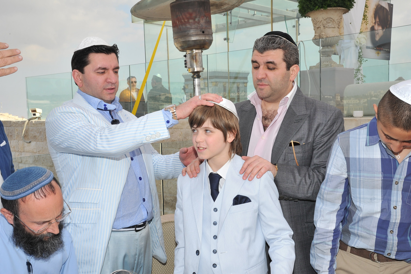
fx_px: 456
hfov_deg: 48.5
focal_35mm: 40
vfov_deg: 33.4
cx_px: 206
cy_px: 137
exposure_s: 1/250
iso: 500
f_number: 14
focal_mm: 40
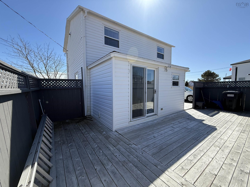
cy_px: 94
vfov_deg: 85.7
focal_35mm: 14
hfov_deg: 102.1
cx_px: 125
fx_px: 101
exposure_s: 1/1235
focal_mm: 2.22
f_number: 2.2
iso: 50
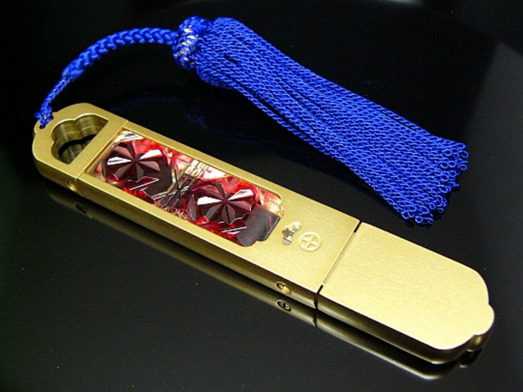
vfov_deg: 29.1
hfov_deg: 38.2
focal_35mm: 50
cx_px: 262
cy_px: 196
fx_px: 755
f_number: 2.8
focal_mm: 8.3
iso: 200
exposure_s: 1/30
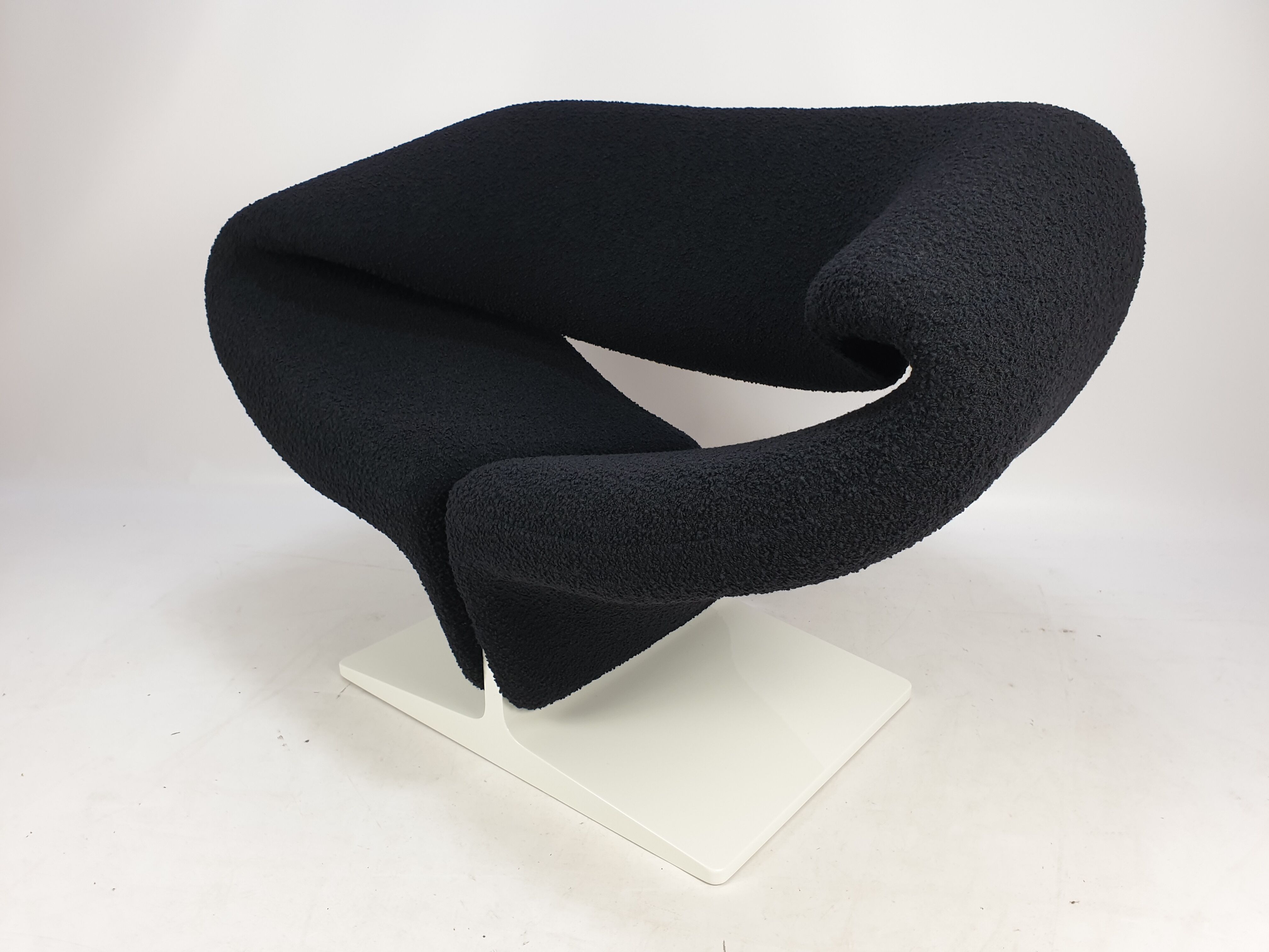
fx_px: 953
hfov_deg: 67.3
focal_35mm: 26
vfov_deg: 53.1
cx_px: 634
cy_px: 476
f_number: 2.4
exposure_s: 1/100
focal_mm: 4.3
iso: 80
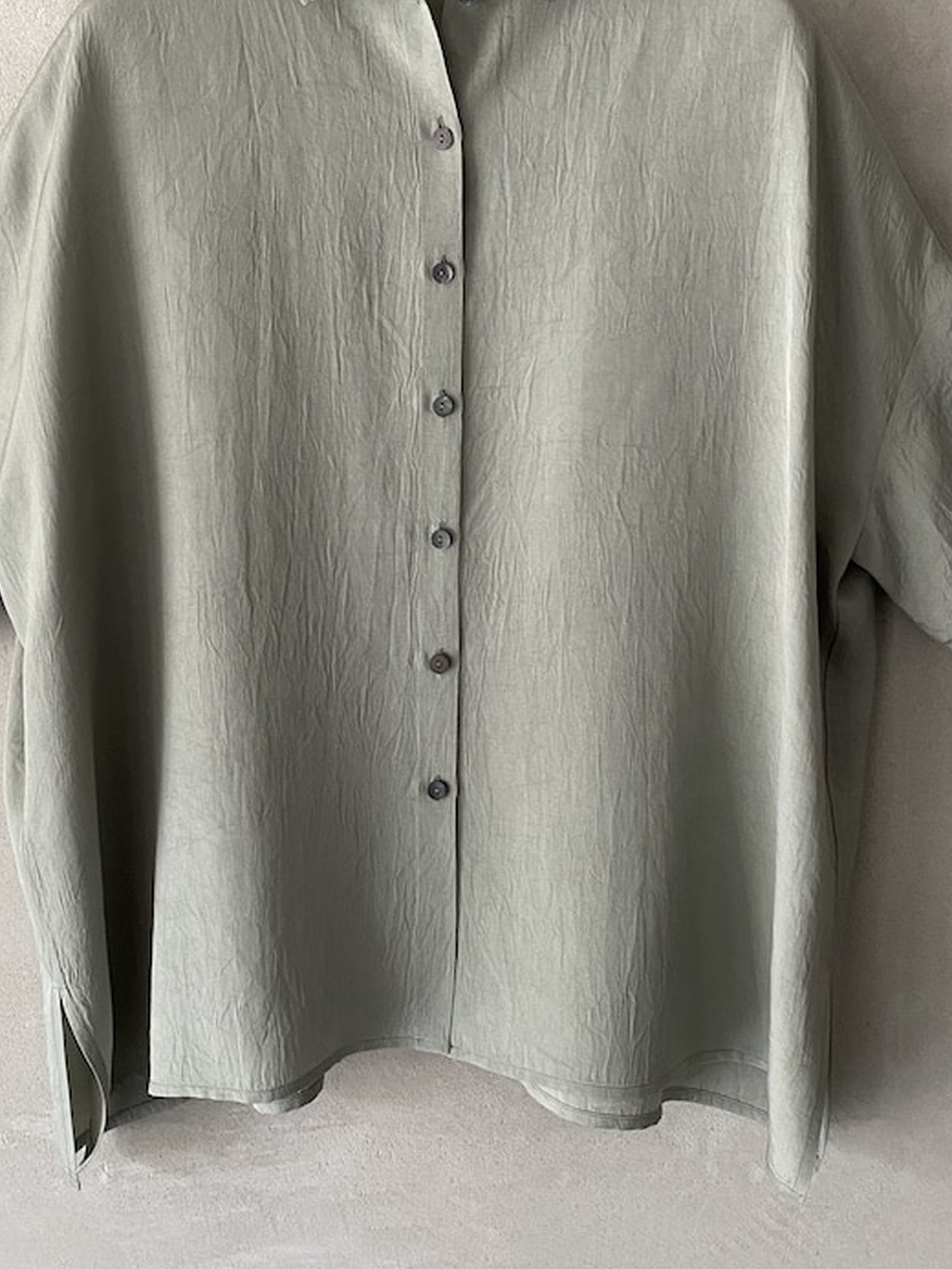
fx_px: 1466
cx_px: 445
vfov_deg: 46.4
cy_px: 484
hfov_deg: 36.0
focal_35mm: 40
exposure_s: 1/60
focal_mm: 4.25
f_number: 1.8
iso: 200
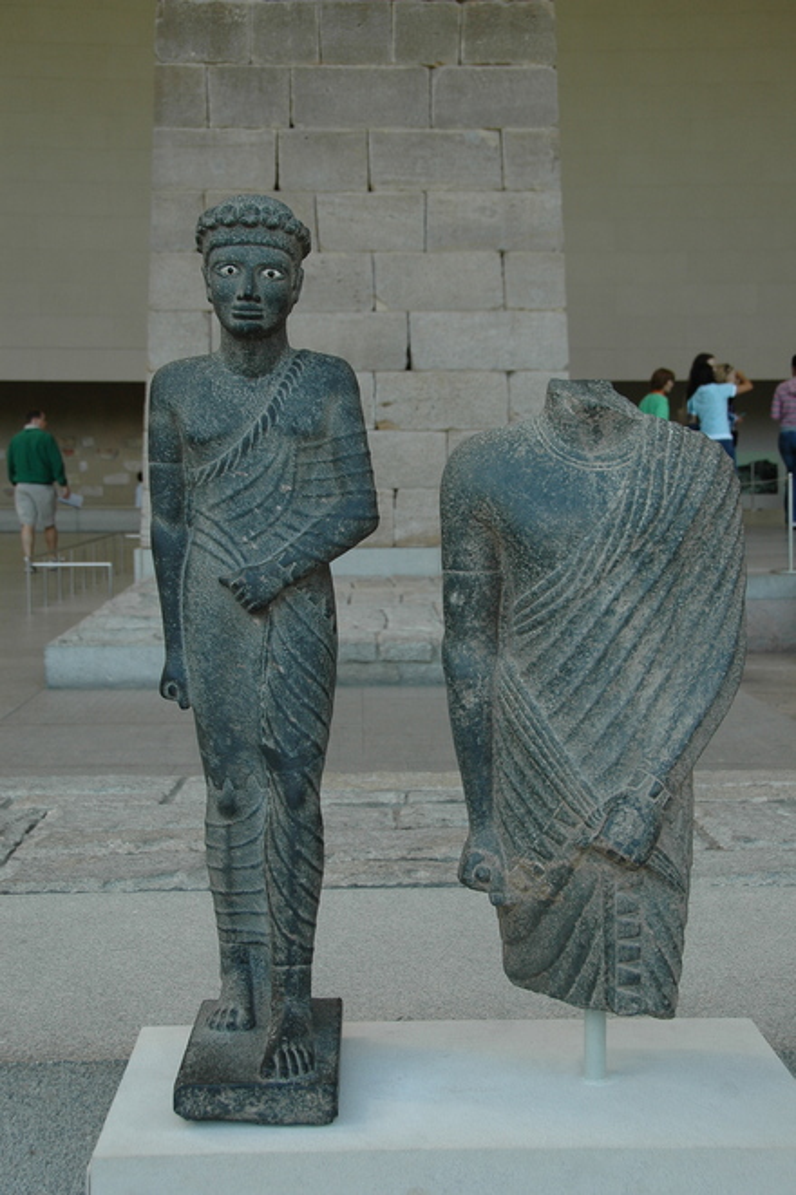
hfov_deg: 28.0
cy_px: 598
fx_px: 1594
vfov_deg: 41.1
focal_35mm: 48
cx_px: 398
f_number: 5.6
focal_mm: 32
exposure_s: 1/125
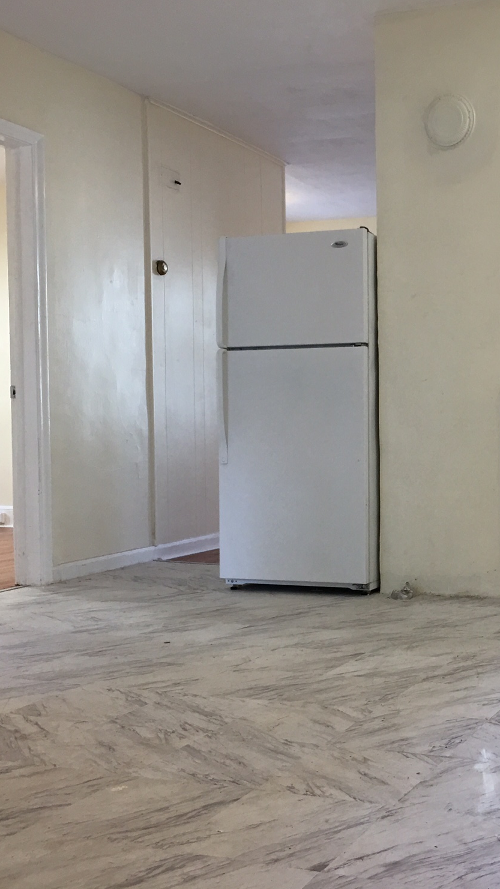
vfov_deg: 47.4
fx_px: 1014
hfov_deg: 26.8
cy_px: 441
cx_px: 450
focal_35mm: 43
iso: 32
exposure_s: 1/30
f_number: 2.2
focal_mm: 4.15
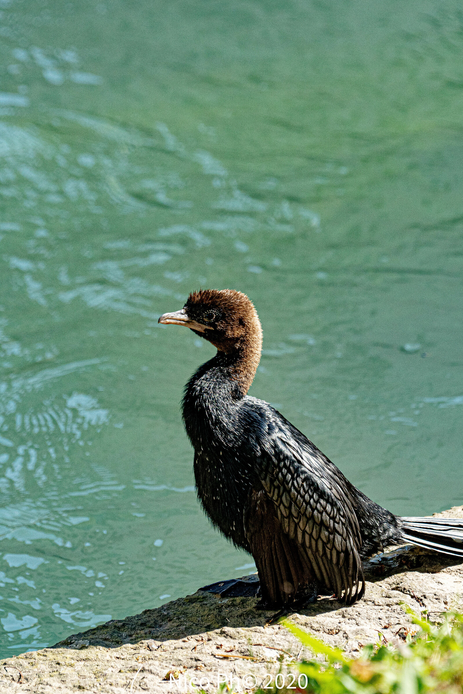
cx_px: 232
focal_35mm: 301
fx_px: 5805
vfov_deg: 6.8
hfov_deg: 4.6
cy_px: 347
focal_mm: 200
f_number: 6.3
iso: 1000
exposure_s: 1/640
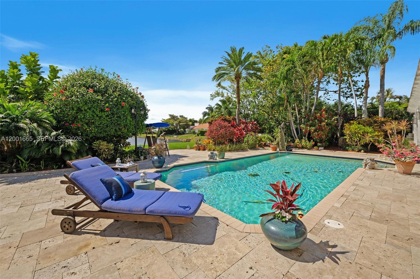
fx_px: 163
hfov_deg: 104.3
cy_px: 140
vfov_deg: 81.1
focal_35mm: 14
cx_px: 210
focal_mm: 14
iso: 200
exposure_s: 1/640
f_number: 8
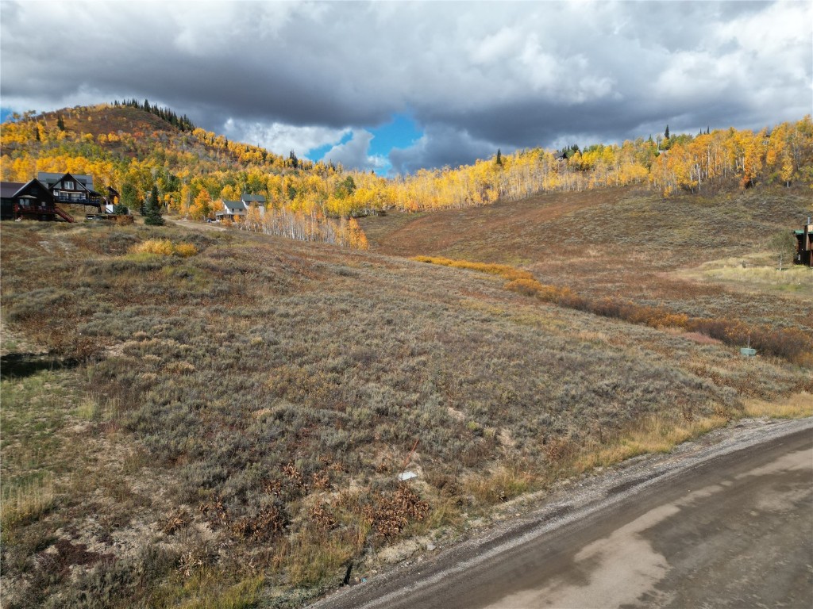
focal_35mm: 24
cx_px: 406
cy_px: 304
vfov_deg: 56.8
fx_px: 564
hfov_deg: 71.6
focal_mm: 6.72
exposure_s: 1/3200
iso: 130
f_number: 1.7
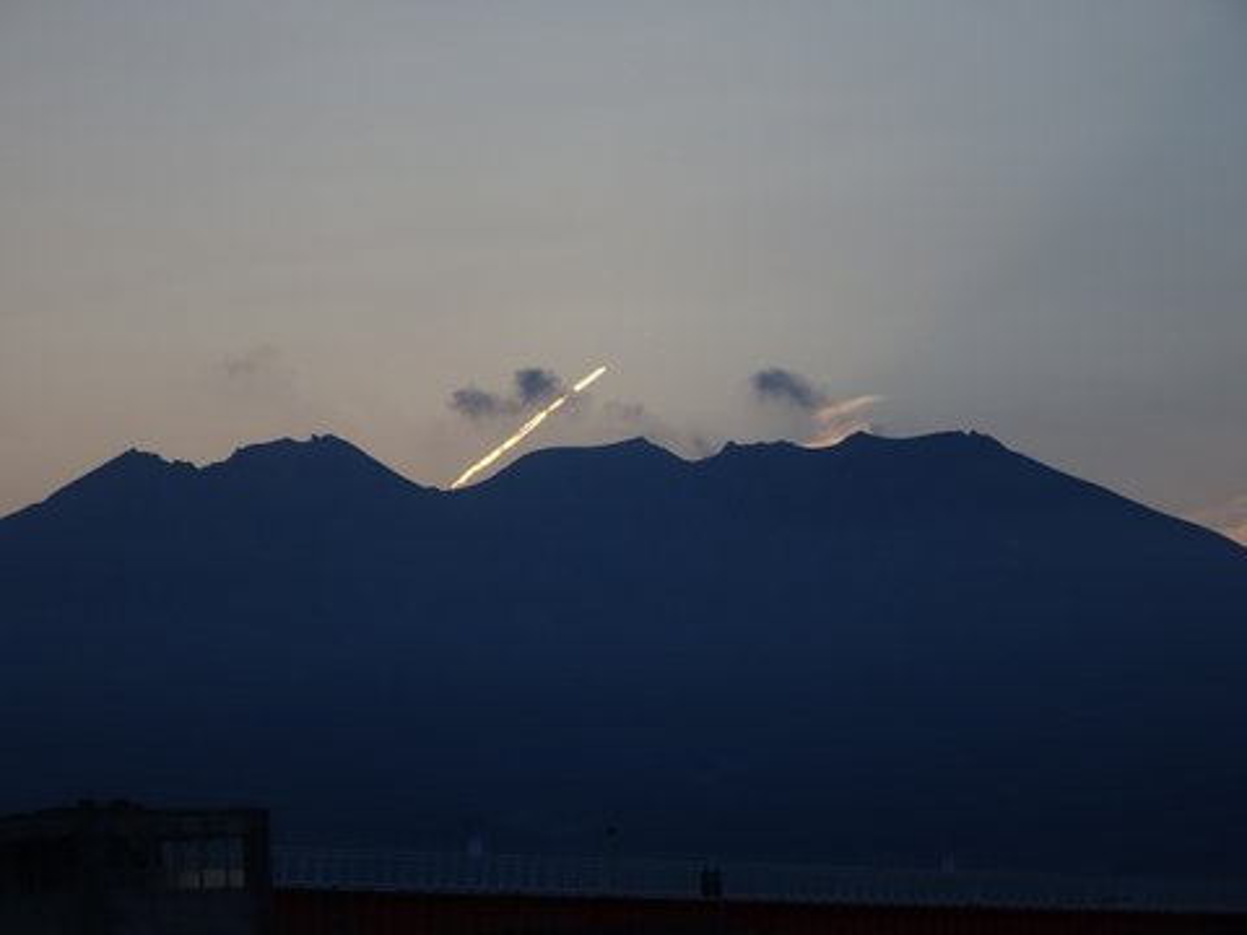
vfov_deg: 11.7
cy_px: 468
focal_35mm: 127
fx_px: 4575
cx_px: 624
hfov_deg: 15.5
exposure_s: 1/200
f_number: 5.6
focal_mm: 21.66
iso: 80
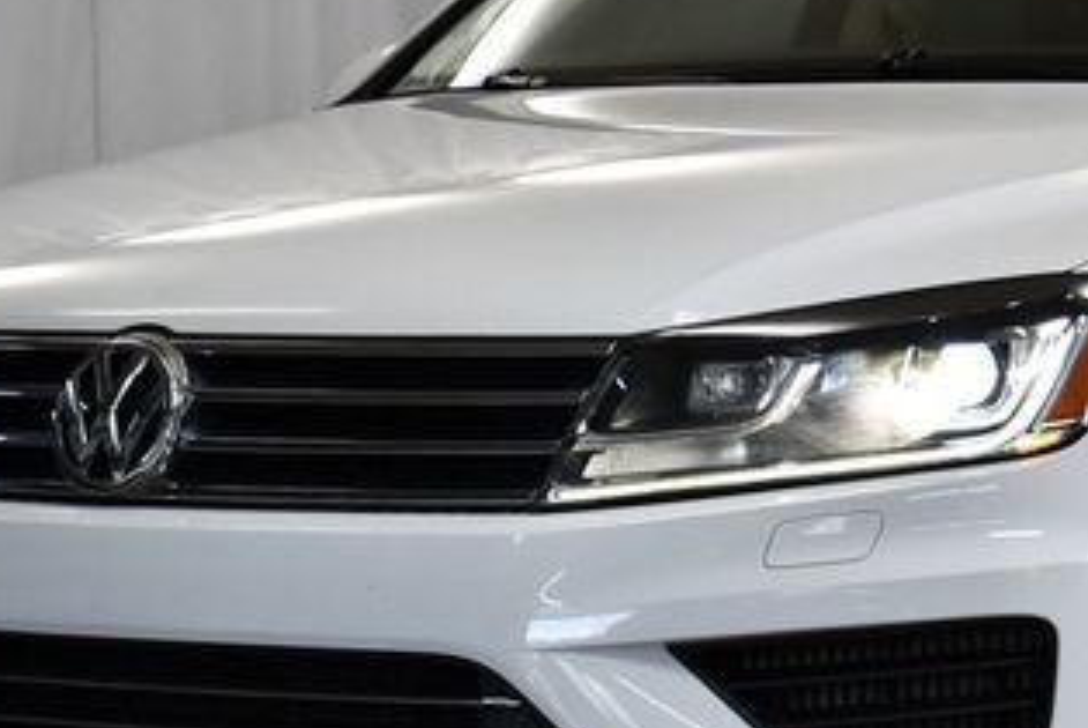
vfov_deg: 8.9
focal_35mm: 155
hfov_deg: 13.2
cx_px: 617
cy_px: 523
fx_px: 4689
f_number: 4.8
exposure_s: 1/250
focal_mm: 38
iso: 640
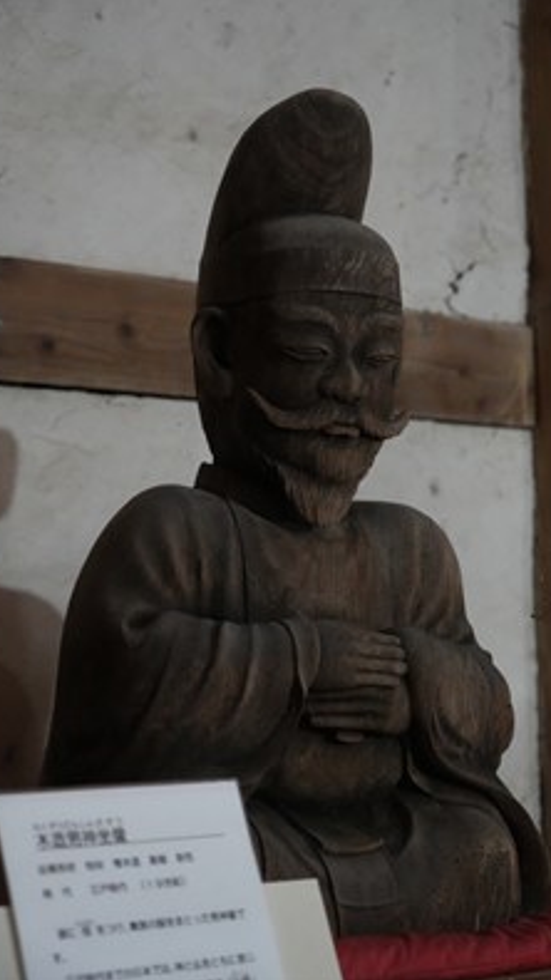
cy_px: 489
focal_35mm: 72
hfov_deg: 16.7
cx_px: 293
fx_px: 1871
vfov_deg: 29.4
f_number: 4
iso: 12800
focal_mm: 68
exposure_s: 1/160
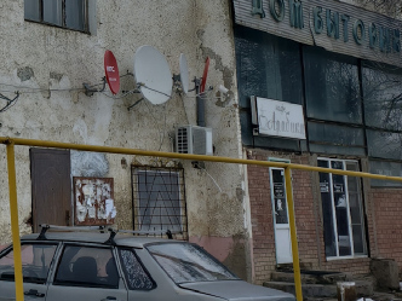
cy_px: -8
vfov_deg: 16.1
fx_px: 1045
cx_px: -107
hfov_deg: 20.1
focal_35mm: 90
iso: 72
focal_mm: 6.54
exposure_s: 1/484
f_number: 1.57
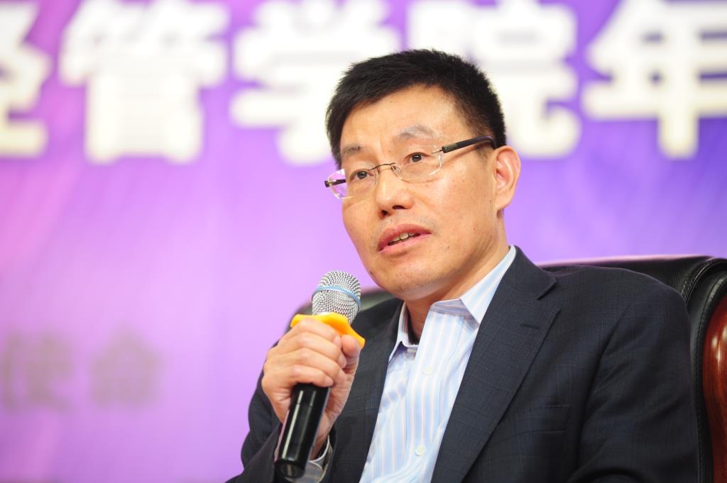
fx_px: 4036
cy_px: 242
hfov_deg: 10.3
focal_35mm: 200
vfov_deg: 6.9
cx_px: 364
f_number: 4.5
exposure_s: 1/200
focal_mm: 200
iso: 1600
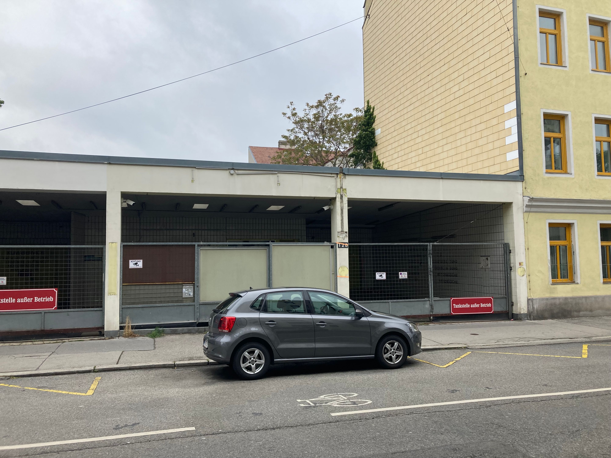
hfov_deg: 63.4
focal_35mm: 28
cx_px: 306
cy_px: 229
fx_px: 494
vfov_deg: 49.7
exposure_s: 1/1215
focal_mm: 3.99
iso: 20
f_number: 1.8
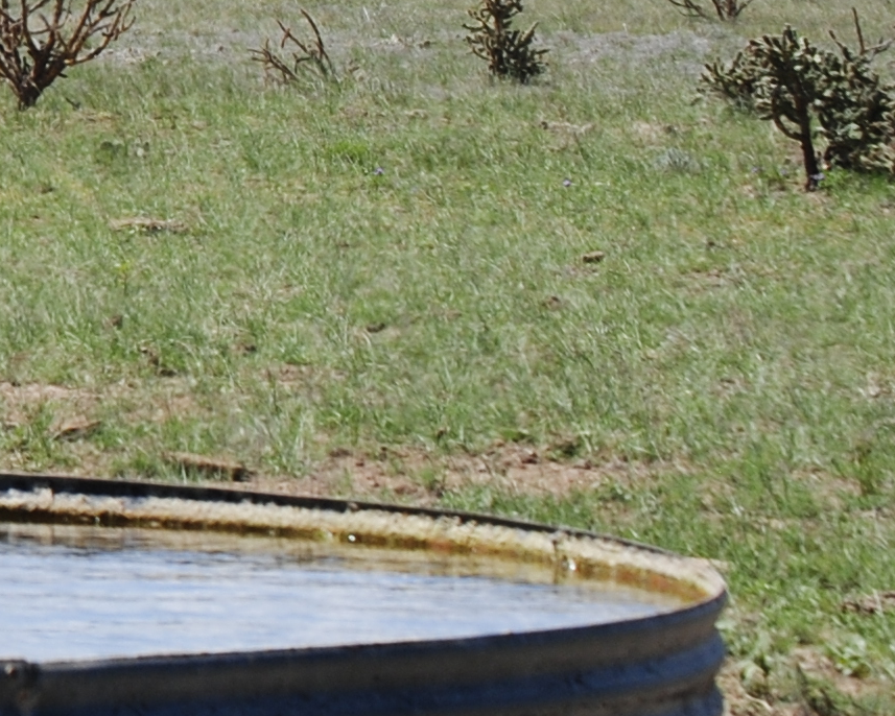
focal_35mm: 350
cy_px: -53
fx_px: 9276
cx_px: -1047
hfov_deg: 5.4
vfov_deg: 4.4
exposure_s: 1/250
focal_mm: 55
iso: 140
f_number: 10
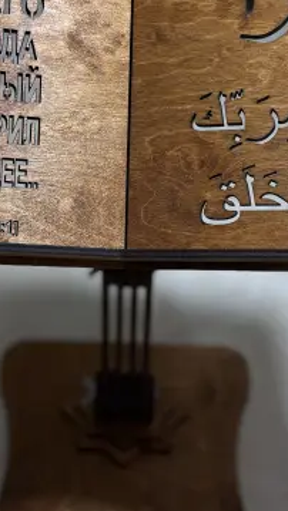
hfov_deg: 21.5
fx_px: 760
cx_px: 143
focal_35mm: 56
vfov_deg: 37.1
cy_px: 214
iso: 64
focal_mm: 6.76
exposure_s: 1/148
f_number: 1.78
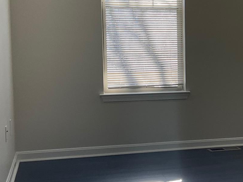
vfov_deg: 19.9
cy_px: 86
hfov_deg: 25.5
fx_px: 519
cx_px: 221
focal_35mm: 74
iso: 16
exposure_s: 1/149
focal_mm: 3
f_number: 1.8
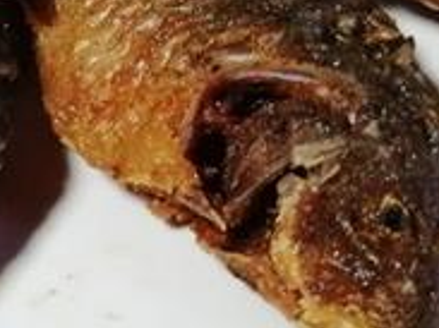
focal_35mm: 126
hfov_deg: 15.3
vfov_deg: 11.3
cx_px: -42
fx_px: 1597
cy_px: -172
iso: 250
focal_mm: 3.64
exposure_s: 1/33.3
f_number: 1.8
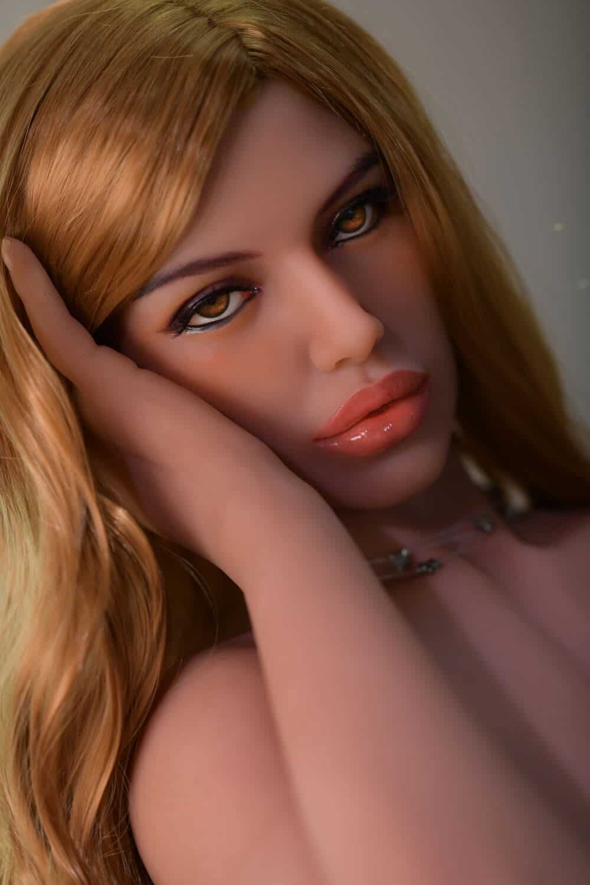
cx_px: 295
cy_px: 442
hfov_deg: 16.1
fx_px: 2089
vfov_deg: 23.9
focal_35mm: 85
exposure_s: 1/200
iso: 100
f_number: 2.2
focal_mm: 85
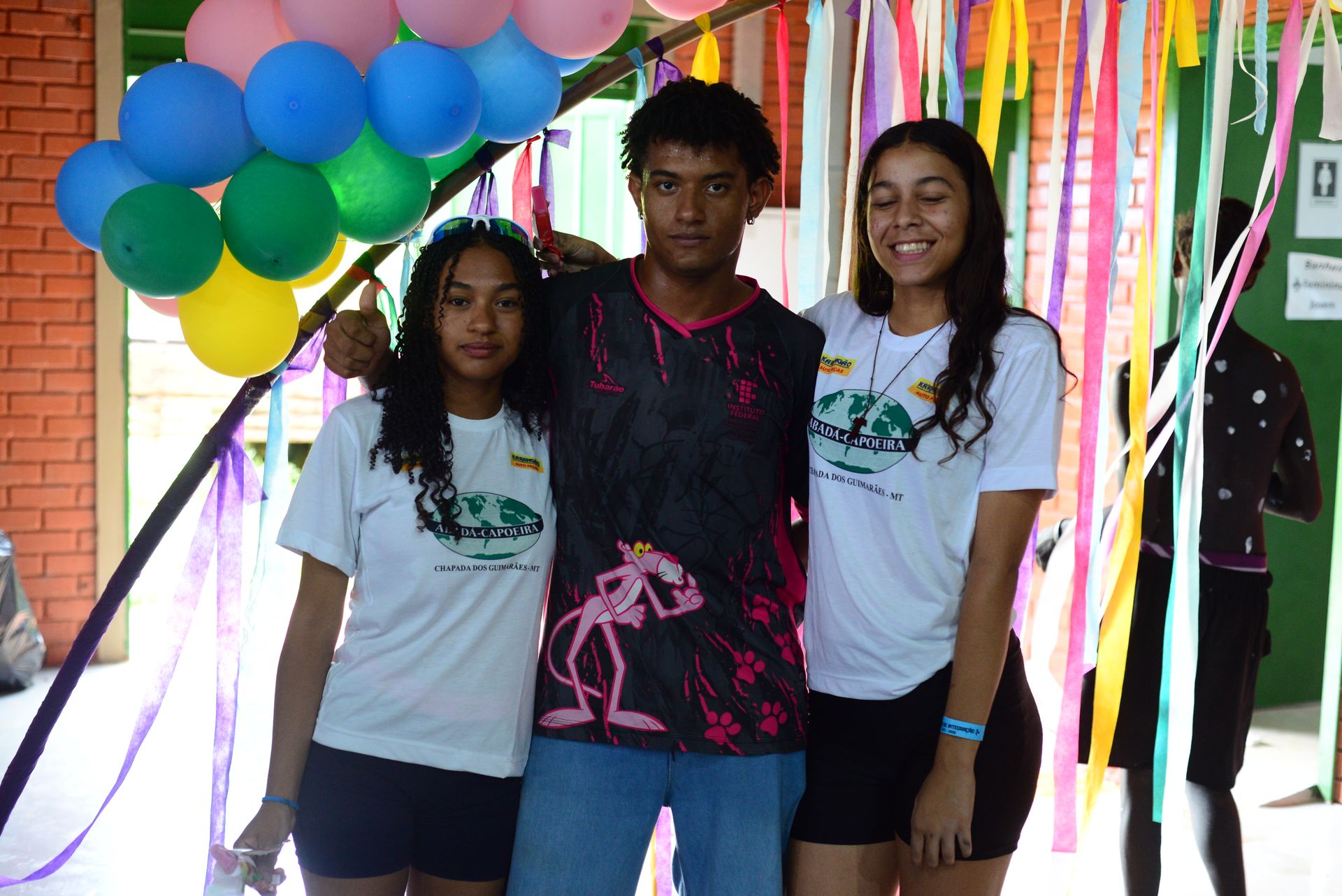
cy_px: 448
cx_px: 671
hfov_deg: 39.6
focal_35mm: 50
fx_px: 1865
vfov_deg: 27.0
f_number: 2.8
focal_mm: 50
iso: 2500
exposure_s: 1/160
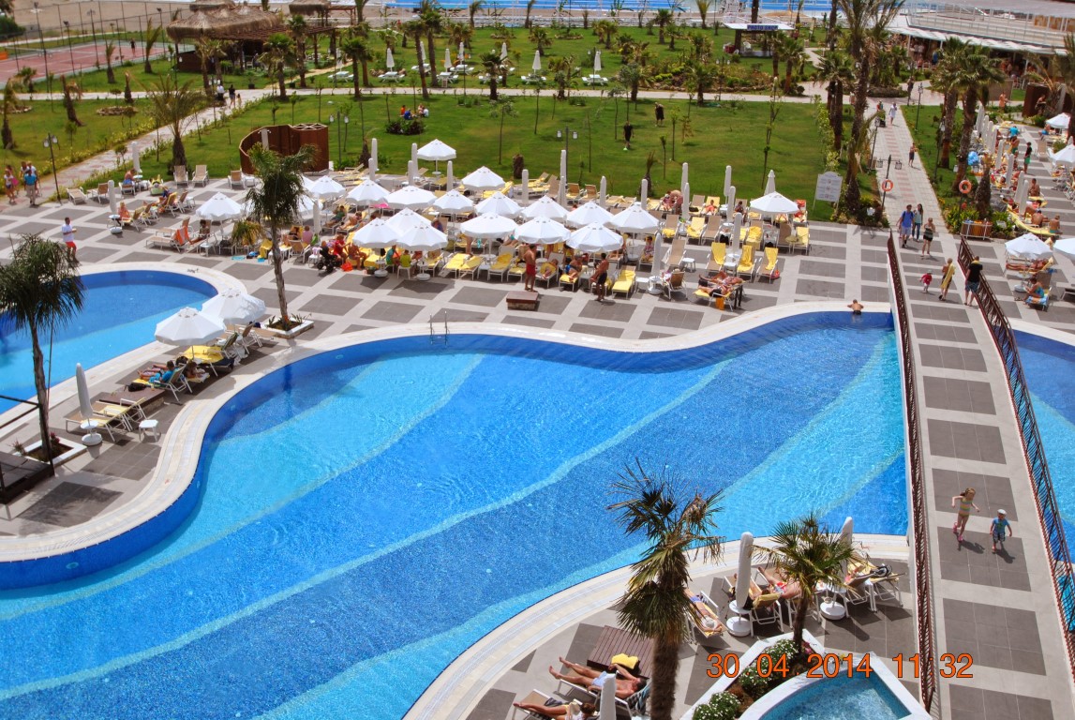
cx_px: 538
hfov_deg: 53.1
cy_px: 360
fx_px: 1076
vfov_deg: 37.0
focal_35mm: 36
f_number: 9
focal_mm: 24
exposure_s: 1/320
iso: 100
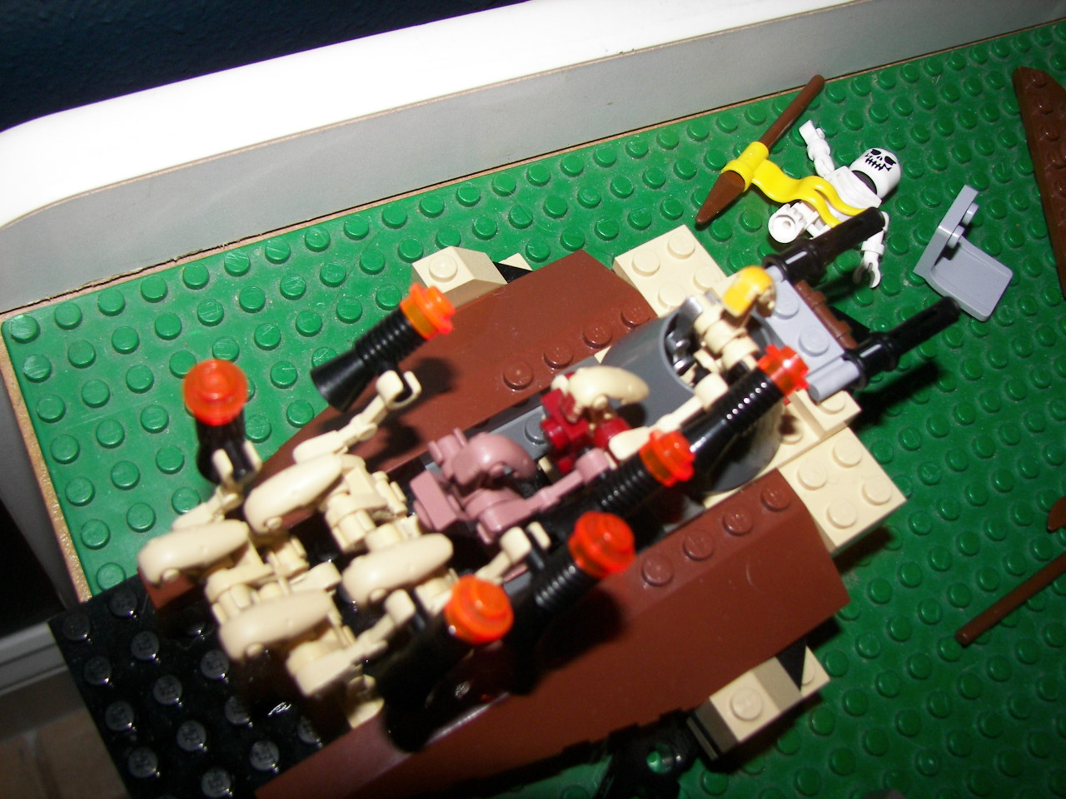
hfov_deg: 51.4
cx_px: 533
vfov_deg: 39.7
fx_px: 1109
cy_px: 400
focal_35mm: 36
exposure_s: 1/30
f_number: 2.8
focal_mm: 6
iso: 100
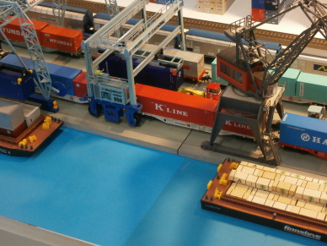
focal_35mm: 65
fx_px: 614
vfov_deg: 22.5
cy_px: 80
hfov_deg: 29.6
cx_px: 224
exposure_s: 1/13
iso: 200
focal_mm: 8.3
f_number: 3.4
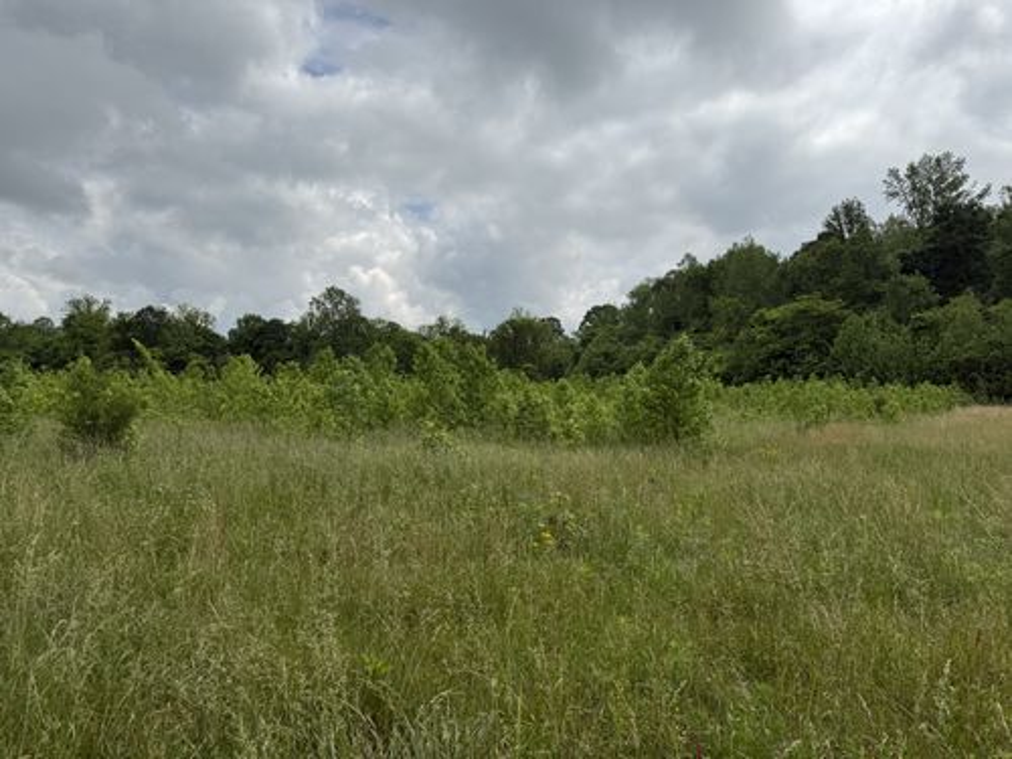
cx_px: 506
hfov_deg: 71.6
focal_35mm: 24
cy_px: 380
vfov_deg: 56.8
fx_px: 702
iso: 80
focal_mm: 6.76
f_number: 1.78
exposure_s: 1/8130
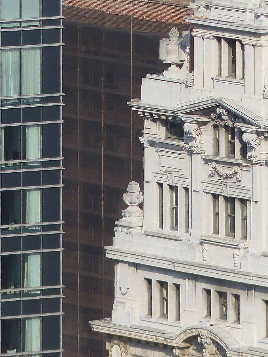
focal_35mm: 1200
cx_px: 134
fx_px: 12387
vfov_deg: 1.7
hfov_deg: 1.2
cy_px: 178
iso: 100
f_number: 4
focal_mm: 108
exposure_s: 1/1300
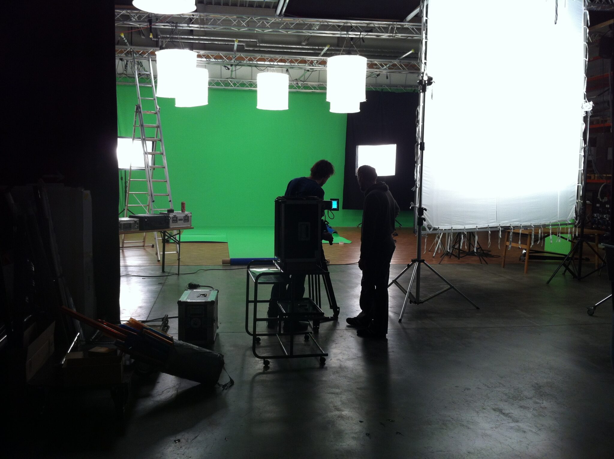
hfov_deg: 52.7
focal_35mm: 35
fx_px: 620
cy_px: 230
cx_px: 307
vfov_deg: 40.6
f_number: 2.8
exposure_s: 1/60
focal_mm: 3.85
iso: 80
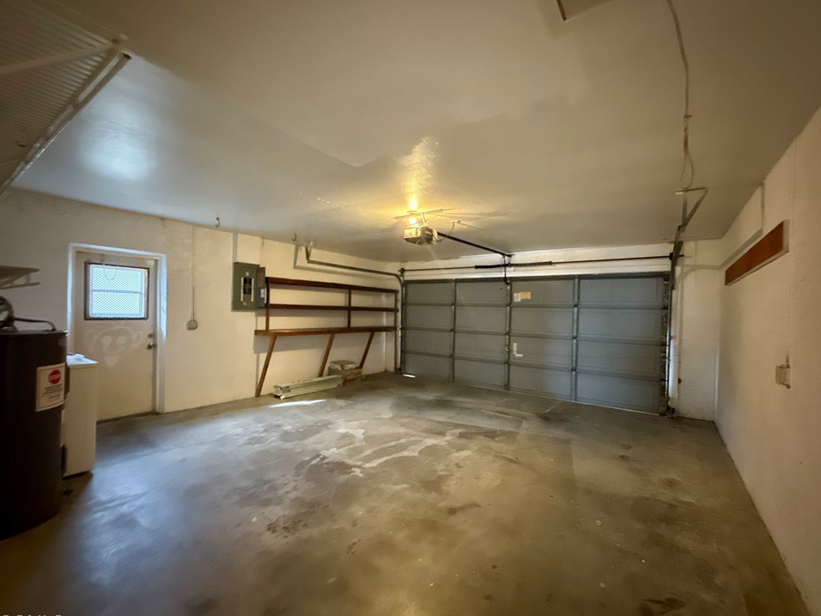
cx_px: 423
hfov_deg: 98.1
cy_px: 312
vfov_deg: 81.7
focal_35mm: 15
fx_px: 356
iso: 2000
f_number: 2.2
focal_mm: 2.22
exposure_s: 1/60
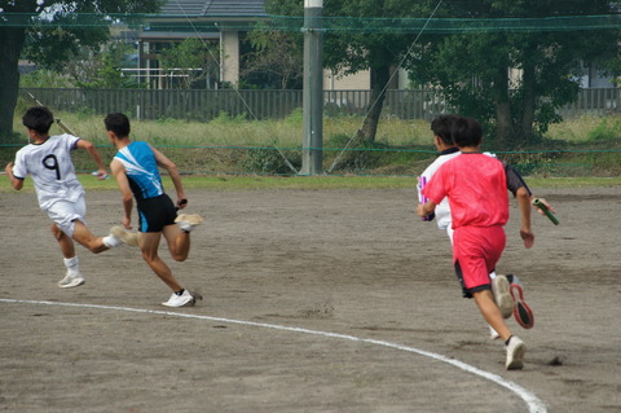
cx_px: 310
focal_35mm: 228
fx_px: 3929
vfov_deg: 6.0
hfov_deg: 9.0
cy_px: 206
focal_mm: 152
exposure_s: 1/320
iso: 200
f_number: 7.1
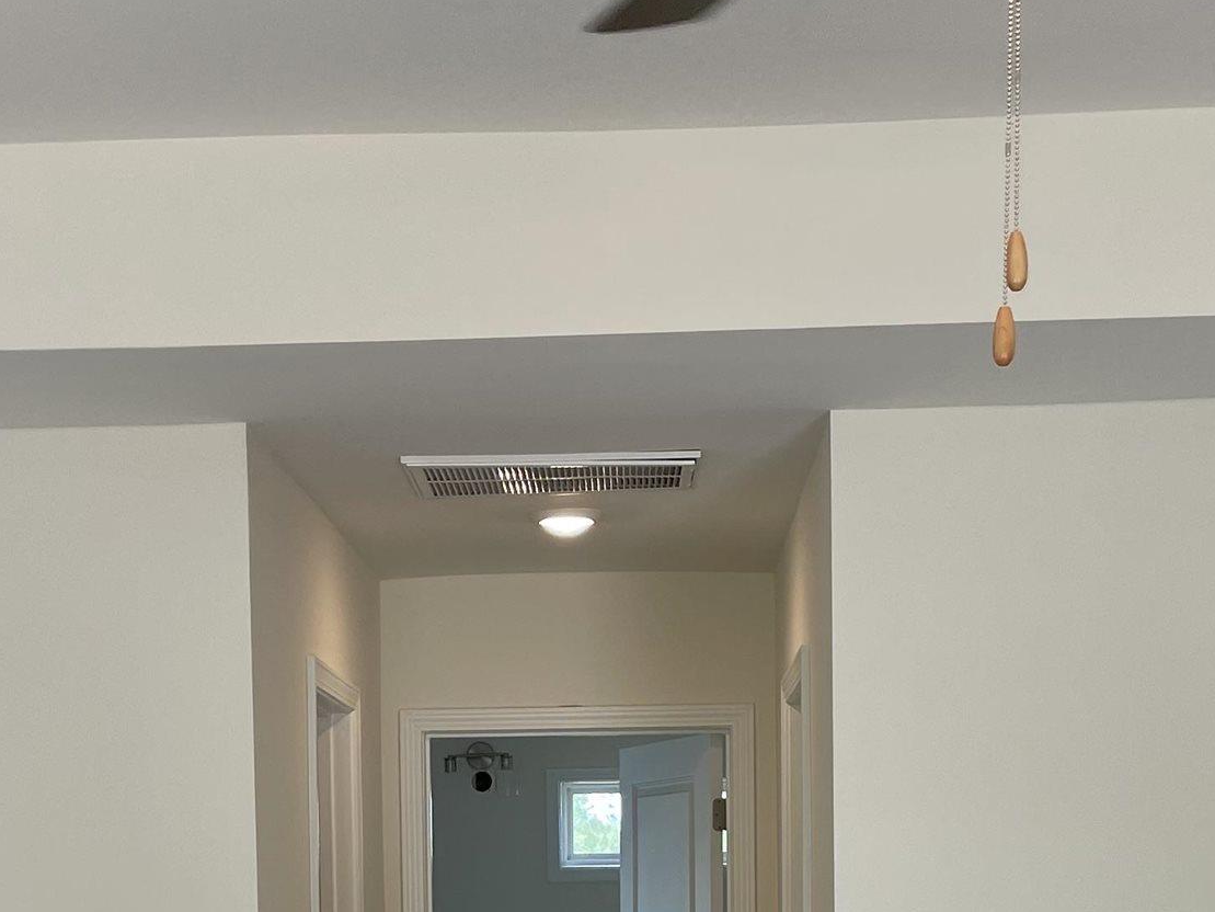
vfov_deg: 19.5
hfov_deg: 27.0
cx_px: 541
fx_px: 2527
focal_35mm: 72
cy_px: 1021
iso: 40
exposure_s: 1/120
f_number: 1.6
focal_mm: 4.2
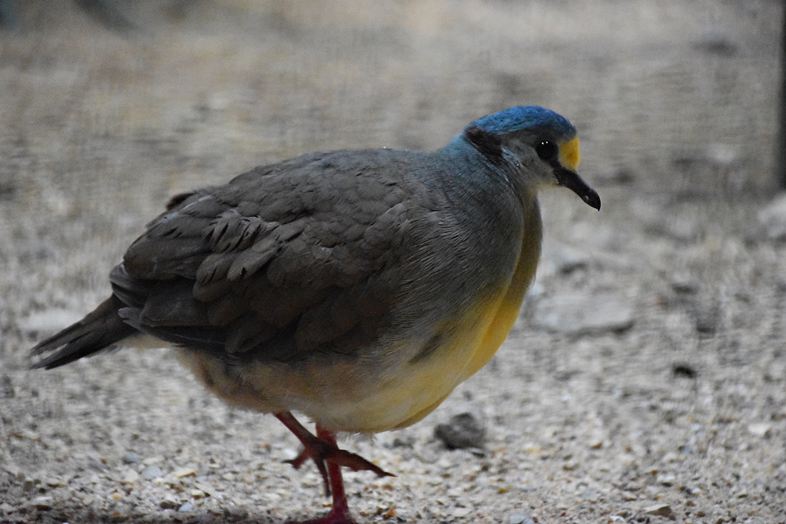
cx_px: 393
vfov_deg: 6.5
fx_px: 4585
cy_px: 262
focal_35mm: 210
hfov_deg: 9.8
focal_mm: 140
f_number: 5.6
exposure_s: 1/250
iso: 12800
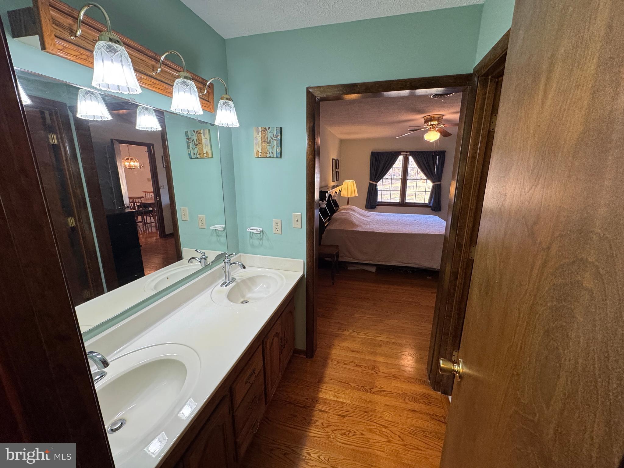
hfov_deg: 102.1
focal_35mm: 14
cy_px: 234
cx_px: 312
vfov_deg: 85.7
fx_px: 252
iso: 200
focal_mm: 2.22
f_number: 2.2
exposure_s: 1/120
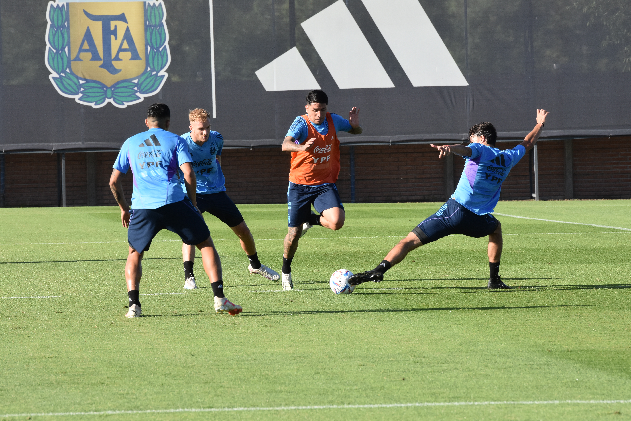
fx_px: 5258
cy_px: 210
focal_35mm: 300
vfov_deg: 4.6
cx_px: 316
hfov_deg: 6.9
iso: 1000
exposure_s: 1/1250
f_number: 9
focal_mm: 200
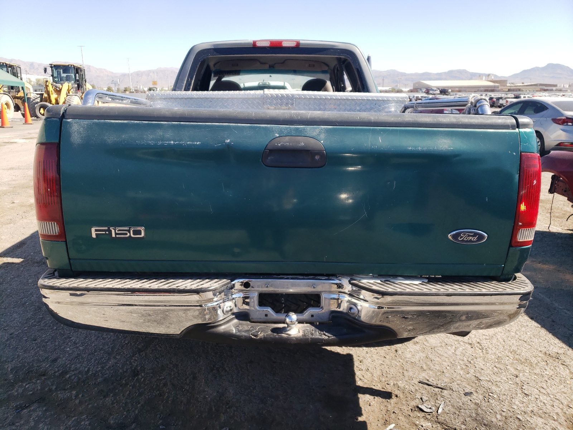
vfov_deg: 53.1
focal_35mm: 26
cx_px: 286
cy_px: 215
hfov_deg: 67.3
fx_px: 430
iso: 50
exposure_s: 1/1250
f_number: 1.5
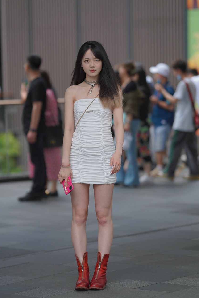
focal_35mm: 144
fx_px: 1194
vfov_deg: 14.3
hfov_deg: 9.5
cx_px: 100
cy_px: 145
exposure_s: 1/2000
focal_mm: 135
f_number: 2.2
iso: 500
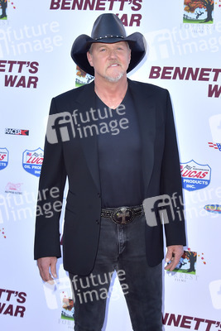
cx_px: 110
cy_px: 166
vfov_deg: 41.1
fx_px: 442
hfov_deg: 28.1
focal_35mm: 48
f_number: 7.1
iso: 320
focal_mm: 48
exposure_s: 1/250
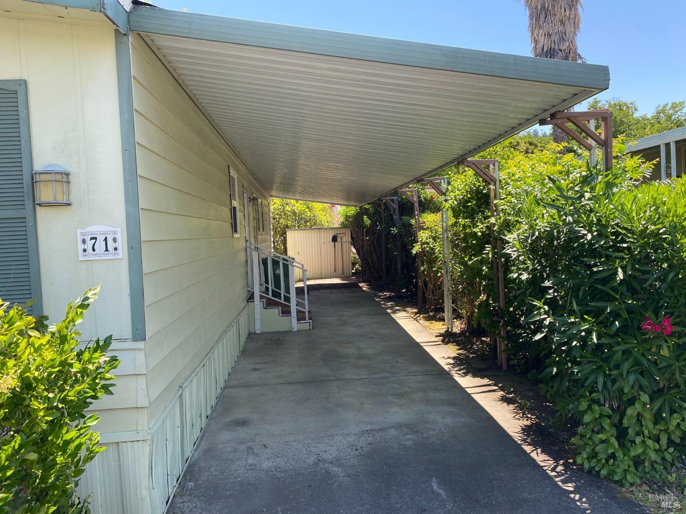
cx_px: 343
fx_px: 515
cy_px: 257
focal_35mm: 26
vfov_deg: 53.1
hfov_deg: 67.3
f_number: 1.8
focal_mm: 4.25
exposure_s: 1/519
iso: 32
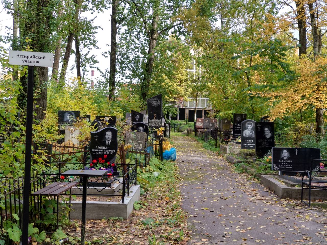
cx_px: 164
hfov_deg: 36.8
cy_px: 122
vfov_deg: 28.0
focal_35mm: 52
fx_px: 491
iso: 100
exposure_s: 1/120
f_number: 2.6
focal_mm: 3.81
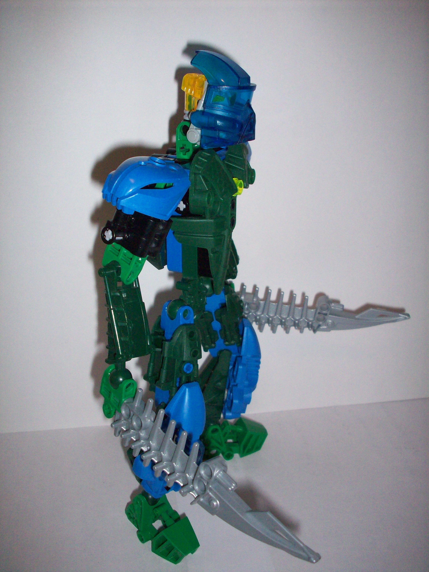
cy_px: 286
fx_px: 611
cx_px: 214
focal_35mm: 37
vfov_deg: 50.1
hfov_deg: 38.7
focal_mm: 6.2
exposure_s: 1/64
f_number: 2.8
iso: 160
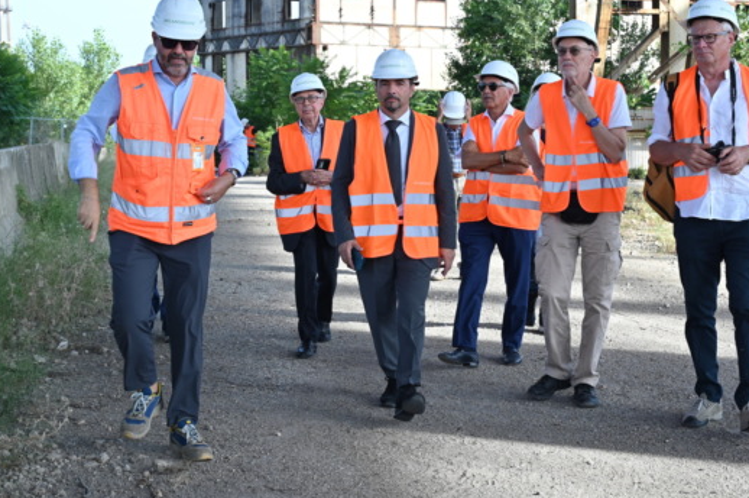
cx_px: 429
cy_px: 181
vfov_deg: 20.2
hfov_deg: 30.1
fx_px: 1392
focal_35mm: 67
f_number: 8
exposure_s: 1/125
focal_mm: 51
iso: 200
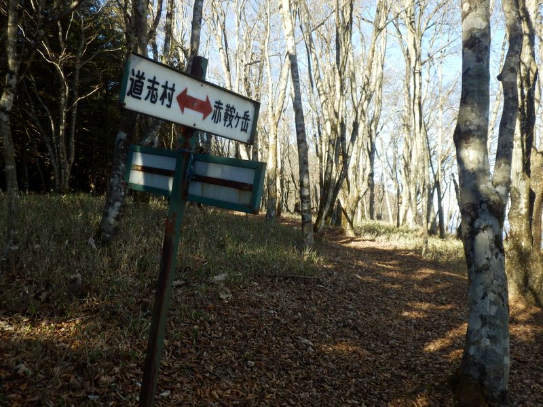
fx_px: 580
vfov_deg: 38.7
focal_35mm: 37
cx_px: 272
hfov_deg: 50.1
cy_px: 204
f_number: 3.9
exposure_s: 1/160
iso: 80
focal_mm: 6.6
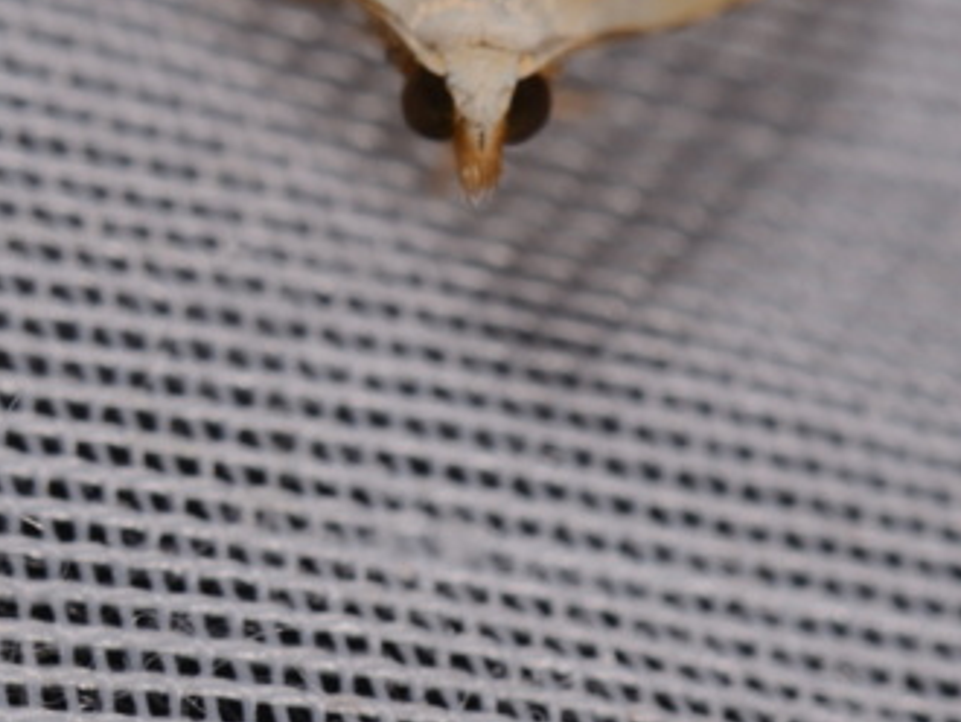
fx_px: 8144
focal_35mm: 293
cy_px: -3
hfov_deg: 6.7
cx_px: 300
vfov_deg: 5.1
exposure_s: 1/60
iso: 100
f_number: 22
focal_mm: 85
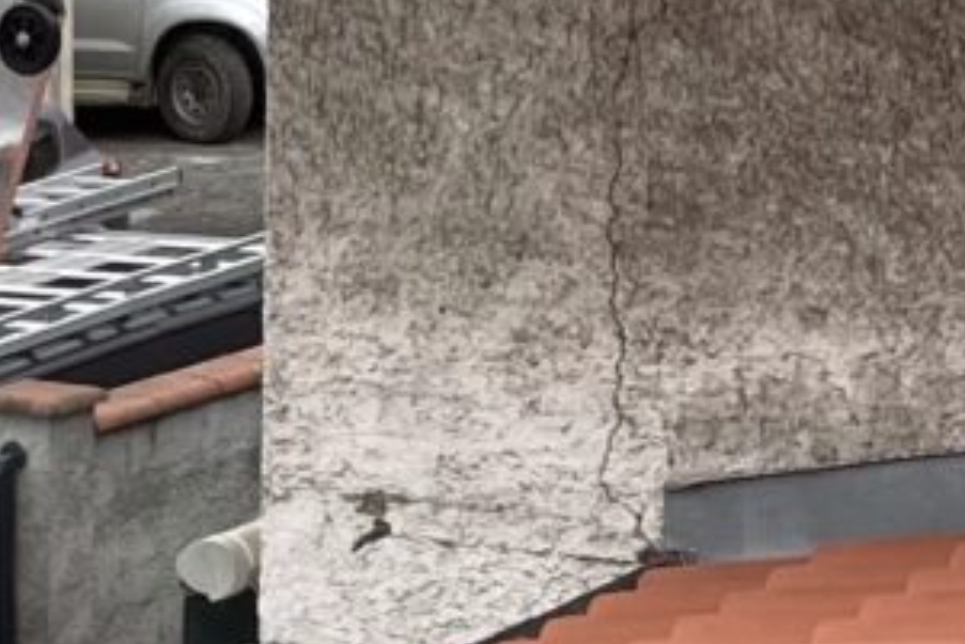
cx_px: -3
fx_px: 4934
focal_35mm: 184
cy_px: 1753
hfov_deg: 11.1
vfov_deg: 6.9
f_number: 1.6
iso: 32
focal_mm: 4.2
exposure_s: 1/596
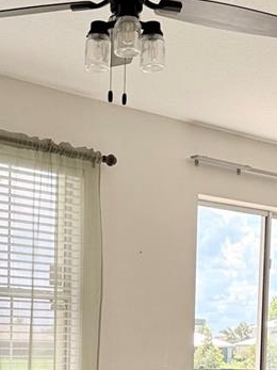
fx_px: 886
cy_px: 405
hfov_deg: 17.7
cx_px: 102
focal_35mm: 83
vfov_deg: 22.3
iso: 100
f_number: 1.78
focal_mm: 6.76
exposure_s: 1/1046
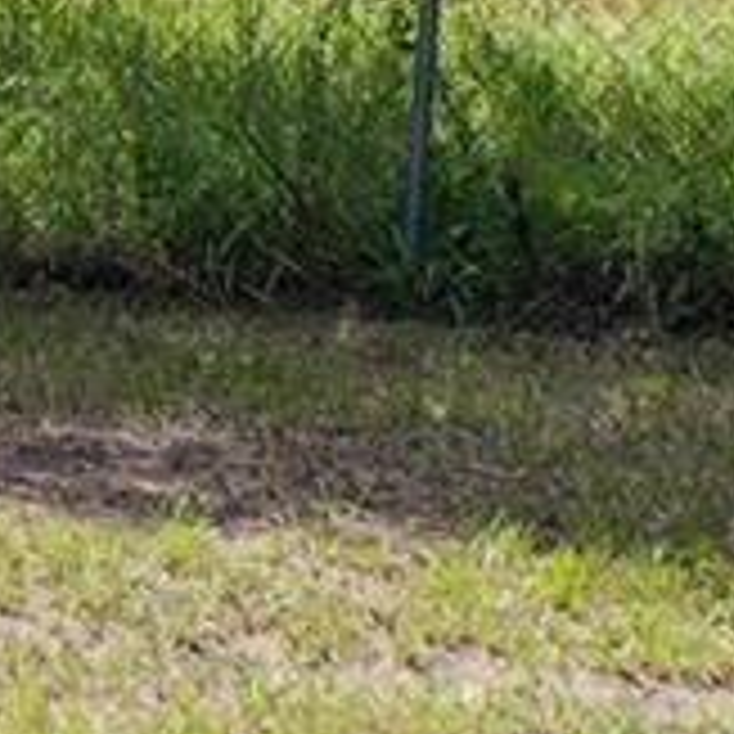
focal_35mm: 234
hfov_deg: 6.1
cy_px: -540
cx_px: -2256
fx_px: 5614
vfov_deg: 7.3
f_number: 3.2
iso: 100
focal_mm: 10.26
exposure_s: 1/50
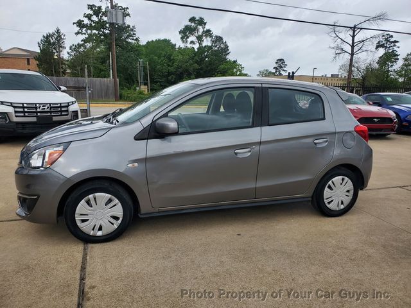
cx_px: 206
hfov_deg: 67.3
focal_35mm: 26
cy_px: 154
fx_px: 309
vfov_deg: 53.1
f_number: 2.4
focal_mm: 4.3
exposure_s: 1/226
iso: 50
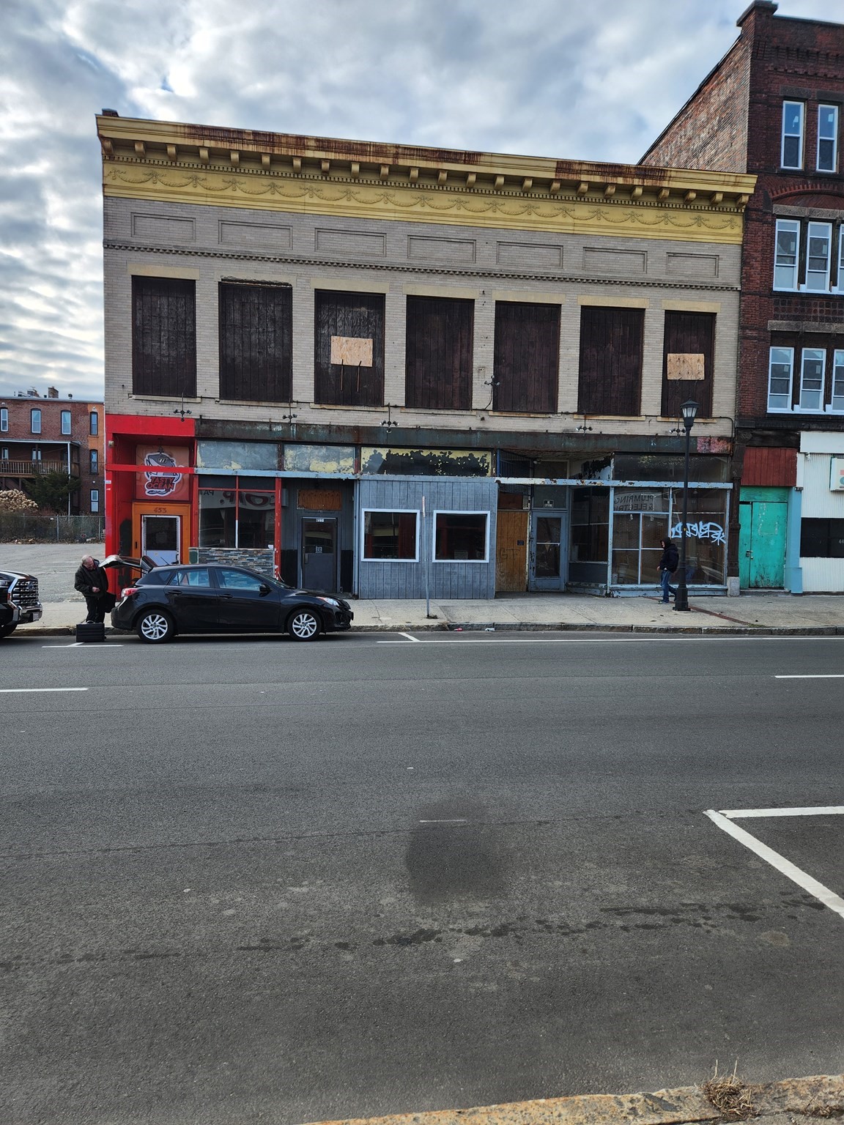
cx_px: 422
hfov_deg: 58.9
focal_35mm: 23
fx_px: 748
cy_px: 562
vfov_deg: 73.9
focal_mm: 5.4
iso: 20
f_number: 1.8
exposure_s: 1/622
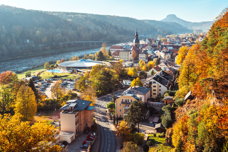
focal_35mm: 40
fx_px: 253
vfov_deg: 33.4
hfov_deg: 48.4
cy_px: 76
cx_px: 114
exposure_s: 1/320
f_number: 11
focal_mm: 40
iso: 320
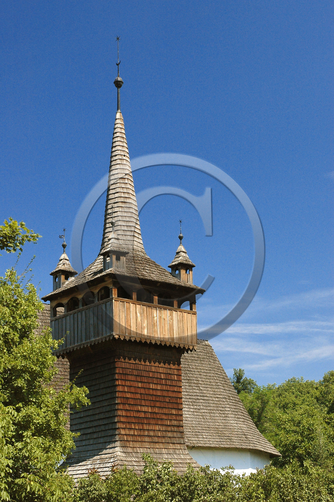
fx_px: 941
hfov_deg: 20.1
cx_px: 167
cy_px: 251
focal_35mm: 68
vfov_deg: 29.9
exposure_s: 1/250
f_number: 8
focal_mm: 45
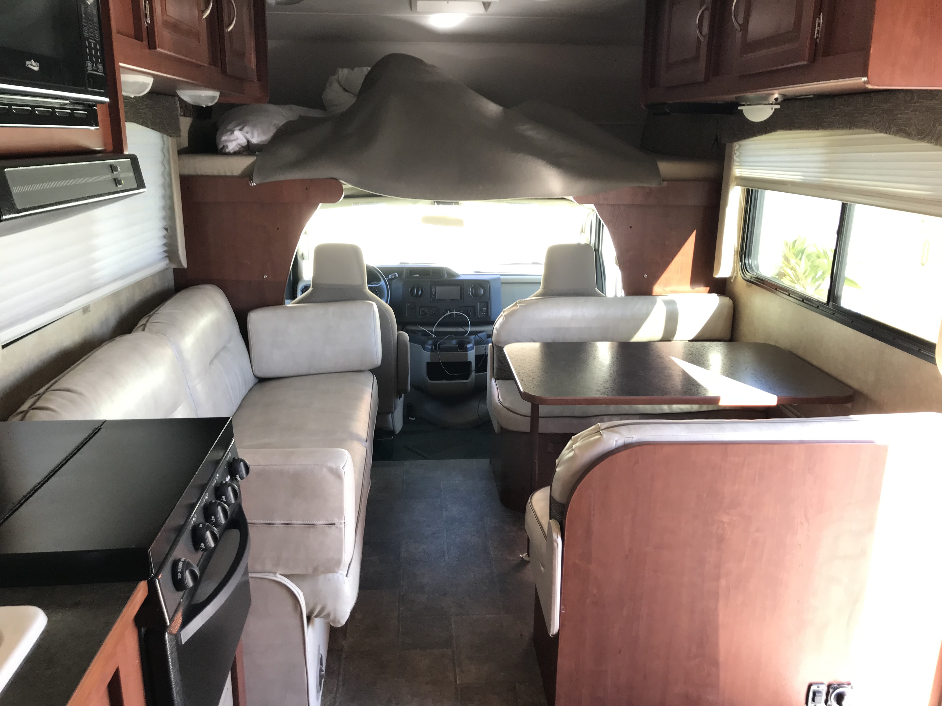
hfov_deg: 63.4
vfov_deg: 49.7
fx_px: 762
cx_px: 471
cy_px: 353
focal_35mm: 28
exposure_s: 1/60
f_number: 1.8
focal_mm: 3.99
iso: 32
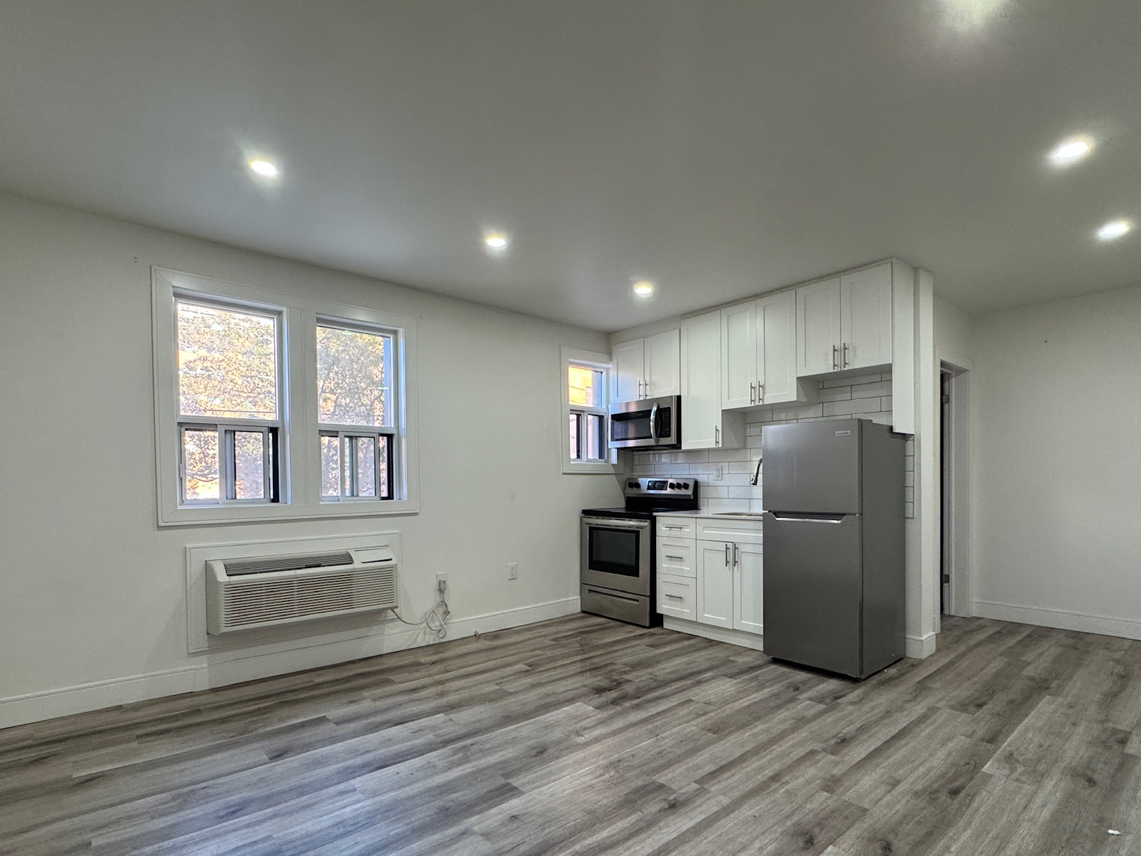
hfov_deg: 87.7
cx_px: 573
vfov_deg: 71.2
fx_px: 593
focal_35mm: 18
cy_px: 493
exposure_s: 1/120
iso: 250
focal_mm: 2.22
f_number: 2.2
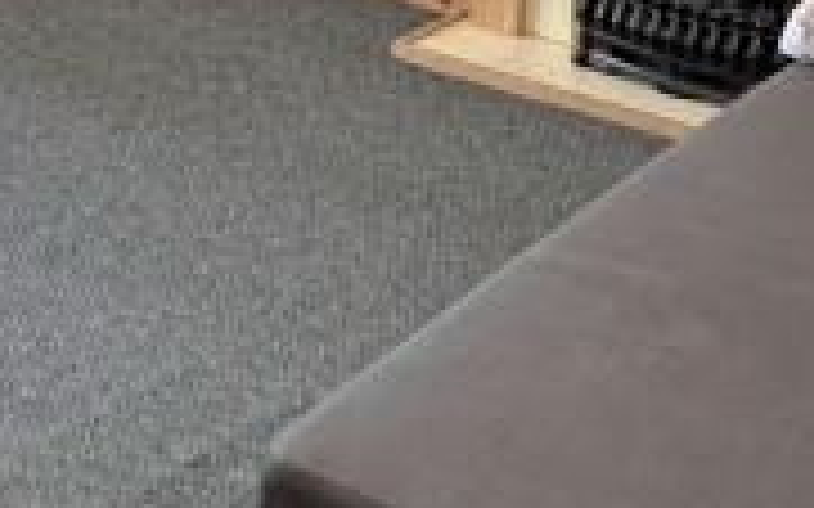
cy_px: -229
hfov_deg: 23.4
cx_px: -36
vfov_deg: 14.6
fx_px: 1863
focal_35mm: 84
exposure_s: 1/50
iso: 200
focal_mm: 2.22
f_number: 2.2
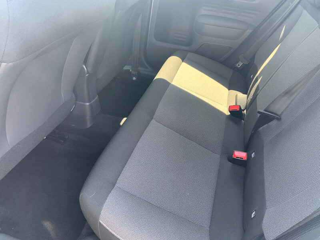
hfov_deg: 61.7
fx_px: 268
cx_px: 160
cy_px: 120
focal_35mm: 29
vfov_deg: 48.2
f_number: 1.8
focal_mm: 3
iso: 64
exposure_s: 1/62
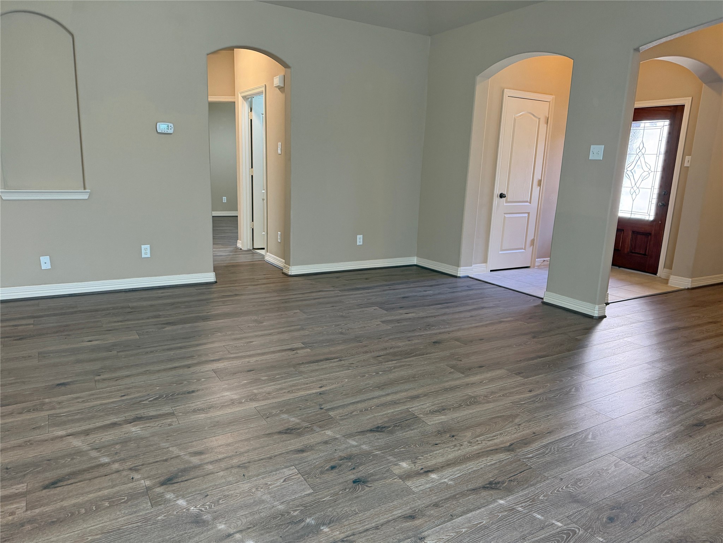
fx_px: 501
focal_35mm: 24
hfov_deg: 71.6
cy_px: 272
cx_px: 362
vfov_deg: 56.8
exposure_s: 1/120
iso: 320
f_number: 1.78
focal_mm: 6.76
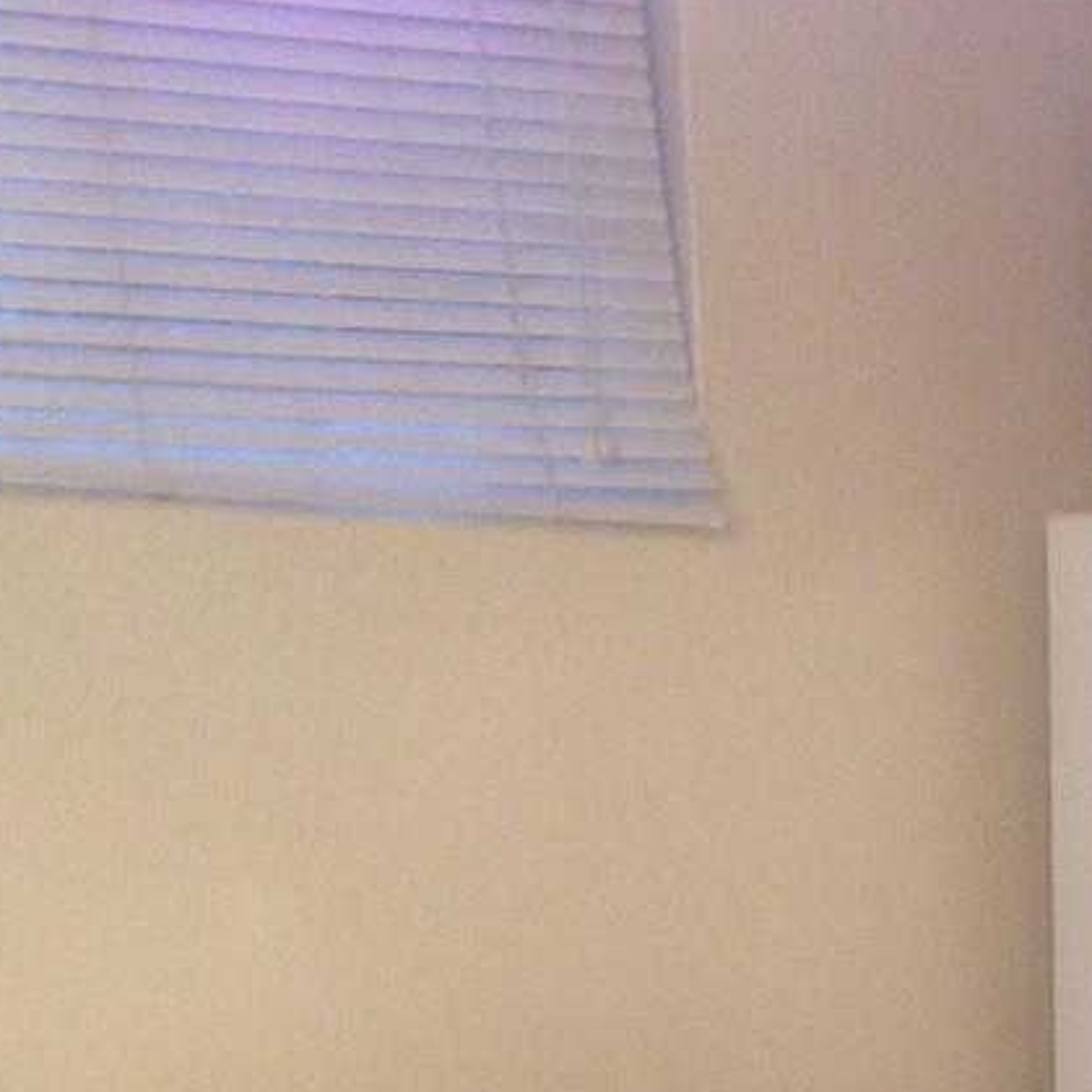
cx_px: 1459
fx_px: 3962
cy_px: 1487
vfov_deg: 14.9
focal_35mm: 111
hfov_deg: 14.9
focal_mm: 4.12
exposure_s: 1/20
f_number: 2.4
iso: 125
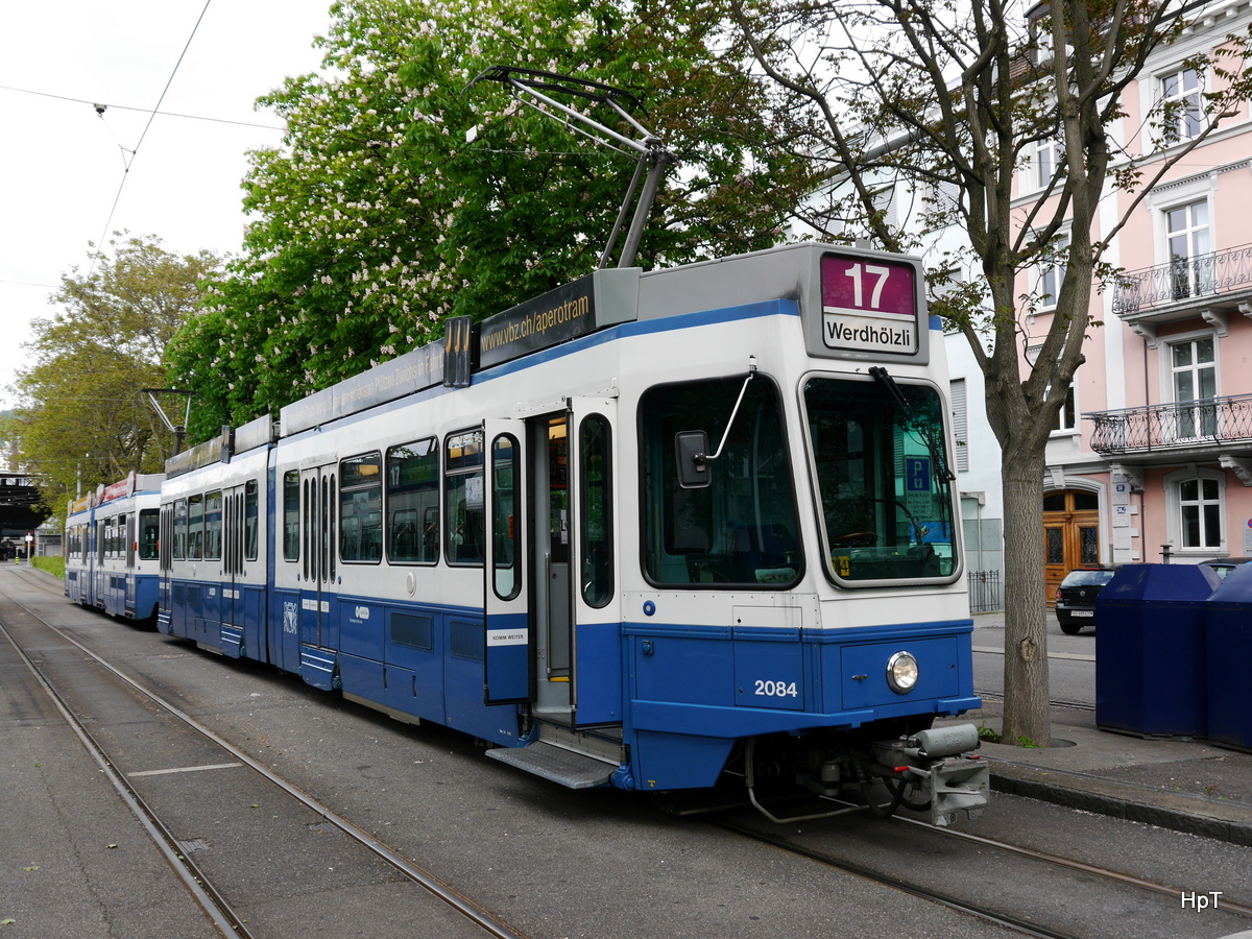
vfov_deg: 41.8
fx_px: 1230
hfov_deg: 54.0
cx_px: 626
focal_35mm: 34
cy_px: 470
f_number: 5.6
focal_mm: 17
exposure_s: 1/250
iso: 160
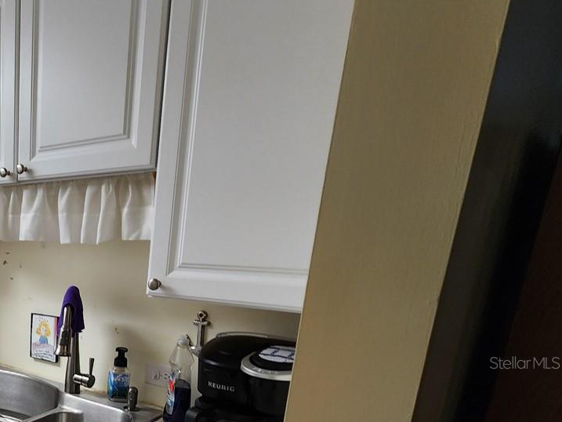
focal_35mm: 29
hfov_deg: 45.3
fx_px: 471
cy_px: 362
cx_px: -63
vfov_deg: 44.8
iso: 100
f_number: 2.2
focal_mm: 2.2
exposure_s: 1/60
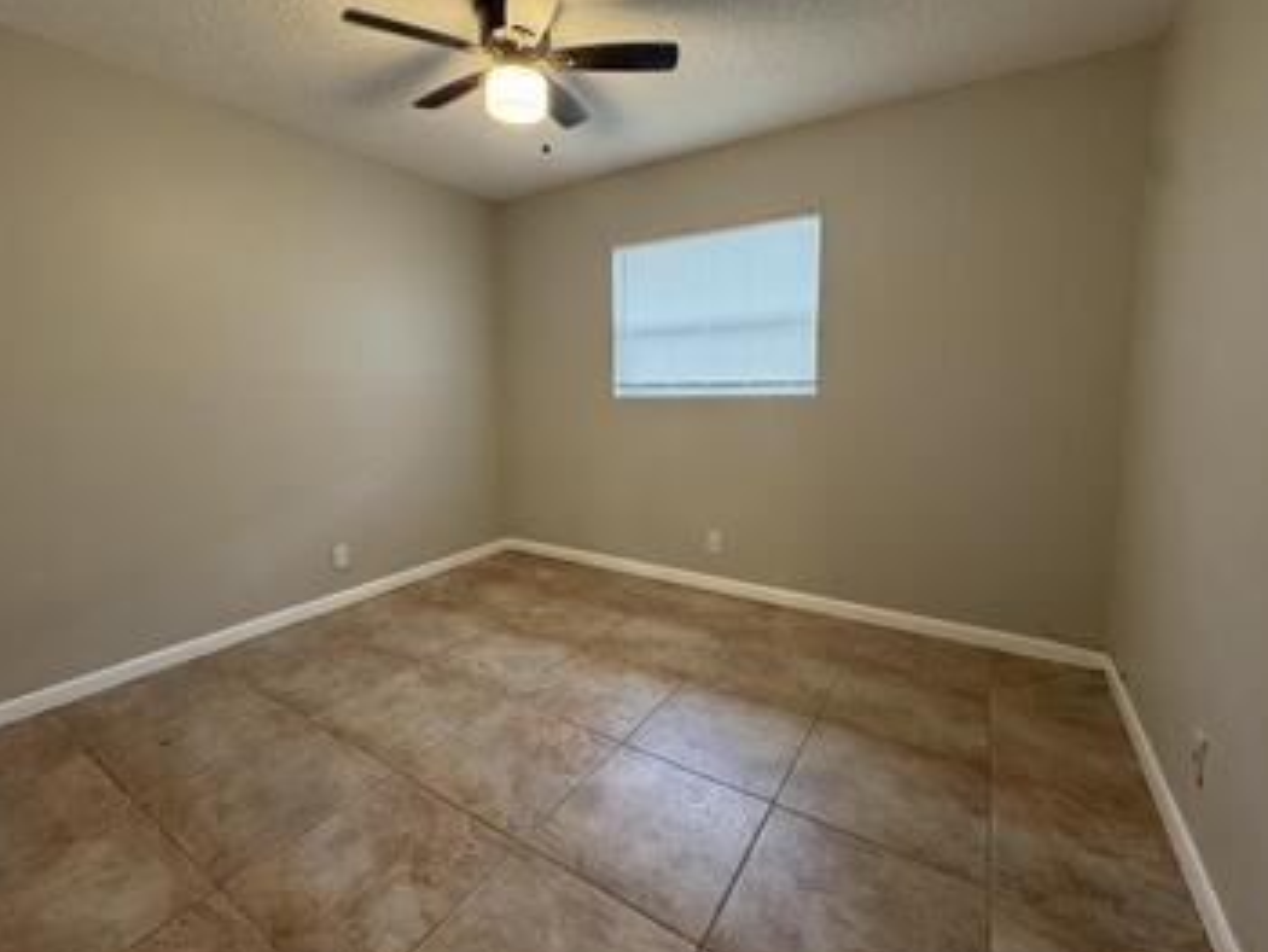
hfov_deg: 94.3
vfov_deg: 78.1
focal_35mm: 16
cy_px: 449
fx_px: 586
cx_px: 594
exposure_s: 1/60
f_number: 2.2
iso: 320
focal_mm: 2.22
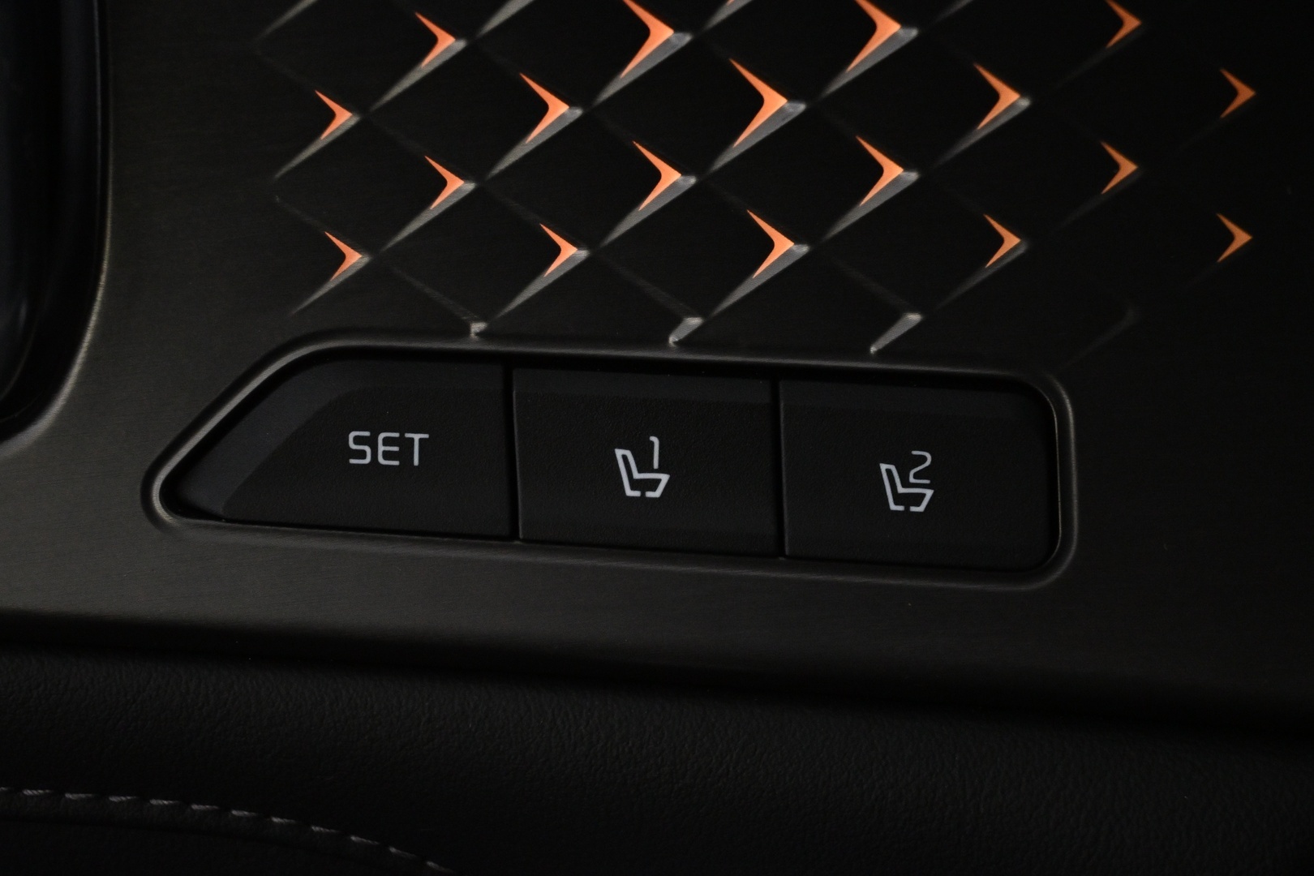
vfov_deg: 18.2
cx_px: 657
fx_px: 2737
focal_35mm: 75
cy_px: 438
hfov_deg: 27.0
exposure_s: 1/80
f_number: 6.3
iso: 4000
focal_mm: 50
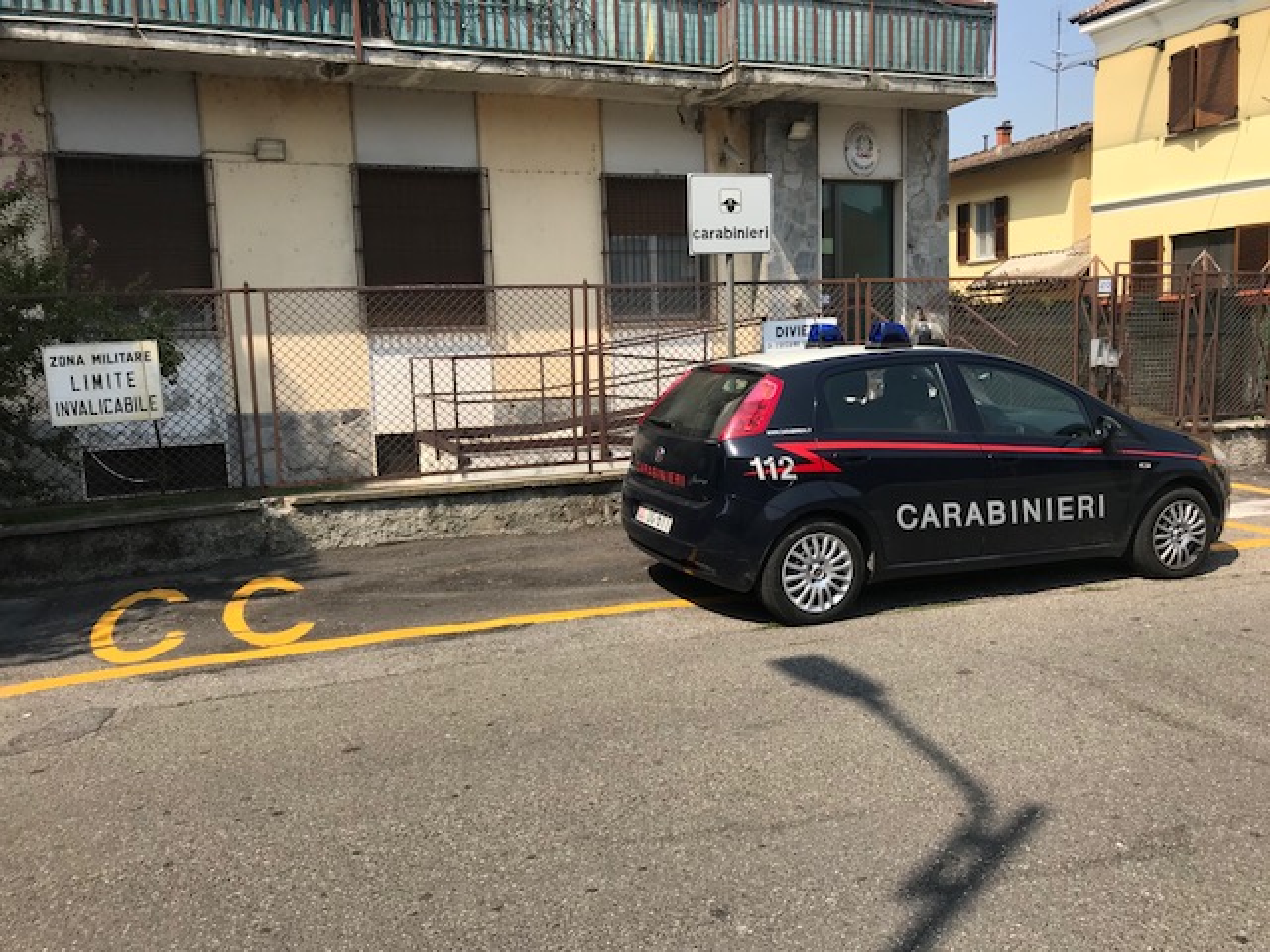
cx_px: 635
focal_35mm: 28
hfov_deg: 63.4
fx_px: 1027
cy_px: 476
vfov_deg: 49.7
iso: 20
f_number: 1.8
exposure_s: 1/1916
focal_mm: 3.99
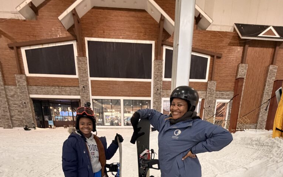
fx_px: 154
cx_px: 142
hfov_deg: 85.1
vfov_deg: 51.3
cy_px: 165
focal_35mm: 20
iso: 500
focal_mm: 2.22
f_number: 2.2
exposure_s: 1/60
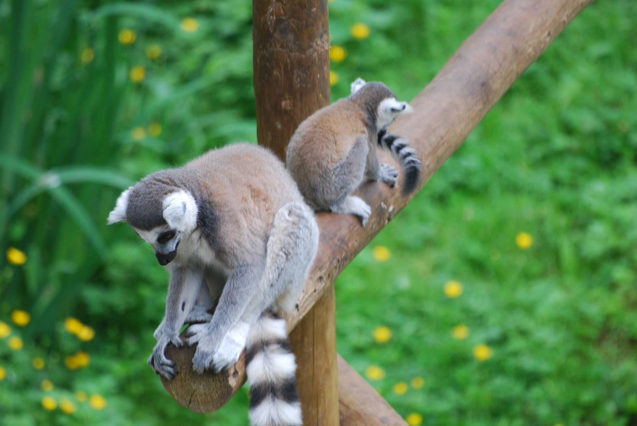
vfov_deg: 3.1
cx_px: 318
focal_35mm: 450
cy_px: 213
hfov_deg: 4.6
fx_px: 7972
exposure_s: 1/80
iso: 400
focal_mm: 300
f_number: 5.6
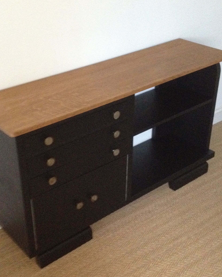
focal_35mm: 54
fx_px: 443
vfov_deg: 34.7
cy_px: 144
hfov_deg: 28.1
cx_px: 99
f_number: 2.4
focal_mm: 4.28
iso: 640
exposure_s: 1/15
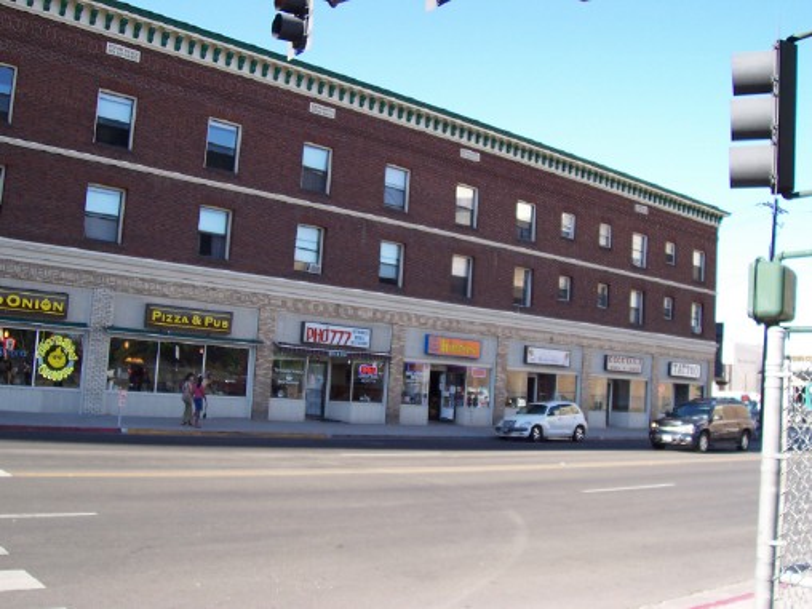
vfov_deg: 38.7
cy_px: 304
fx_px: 868
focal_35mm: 37
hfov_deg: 50.1
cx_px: 406
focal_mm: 5.6
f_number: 2.8
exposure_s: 1/350
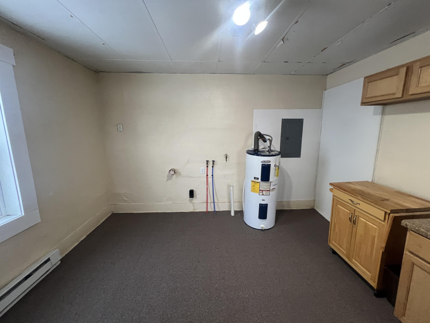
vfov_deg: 89.9
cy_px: 162
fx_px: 161
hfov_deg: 106.2
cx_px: 215
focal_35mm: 13
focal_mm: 1.57
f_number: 1.8
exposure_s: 1/60
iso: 250
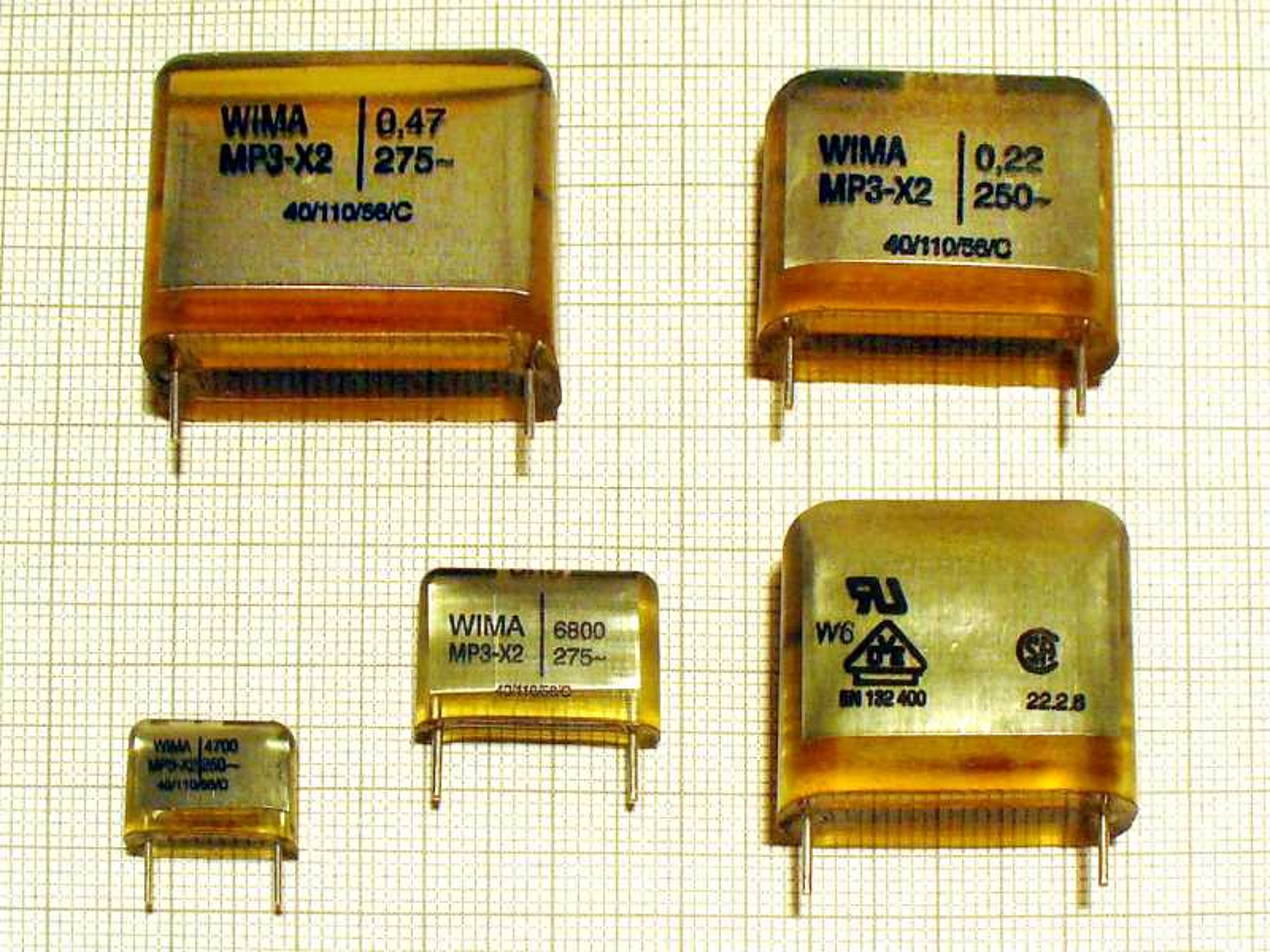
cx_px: 635
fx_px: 1357
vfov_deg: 38.7
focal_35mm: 37
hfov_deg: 50.1
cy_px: 476
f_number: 5.6
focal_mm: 6.1
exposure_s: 1/200
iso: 64
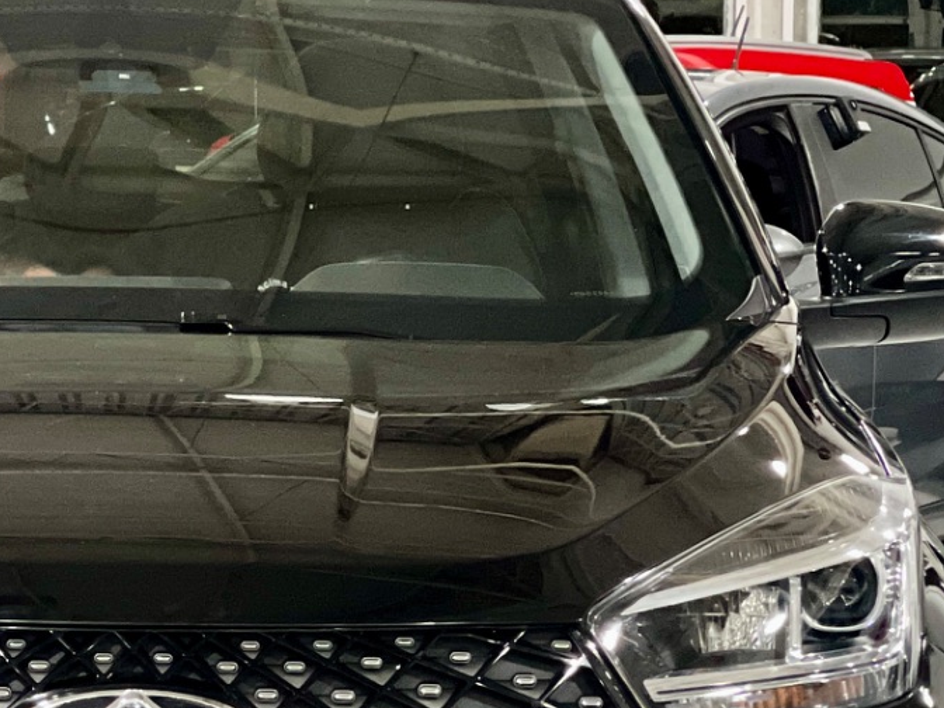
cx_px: 121
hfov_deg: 9.0
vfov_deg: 6.7
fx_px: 6000
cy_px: 628
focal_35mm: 220
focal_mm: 9
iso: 400
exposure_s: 1/24
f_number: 2.8
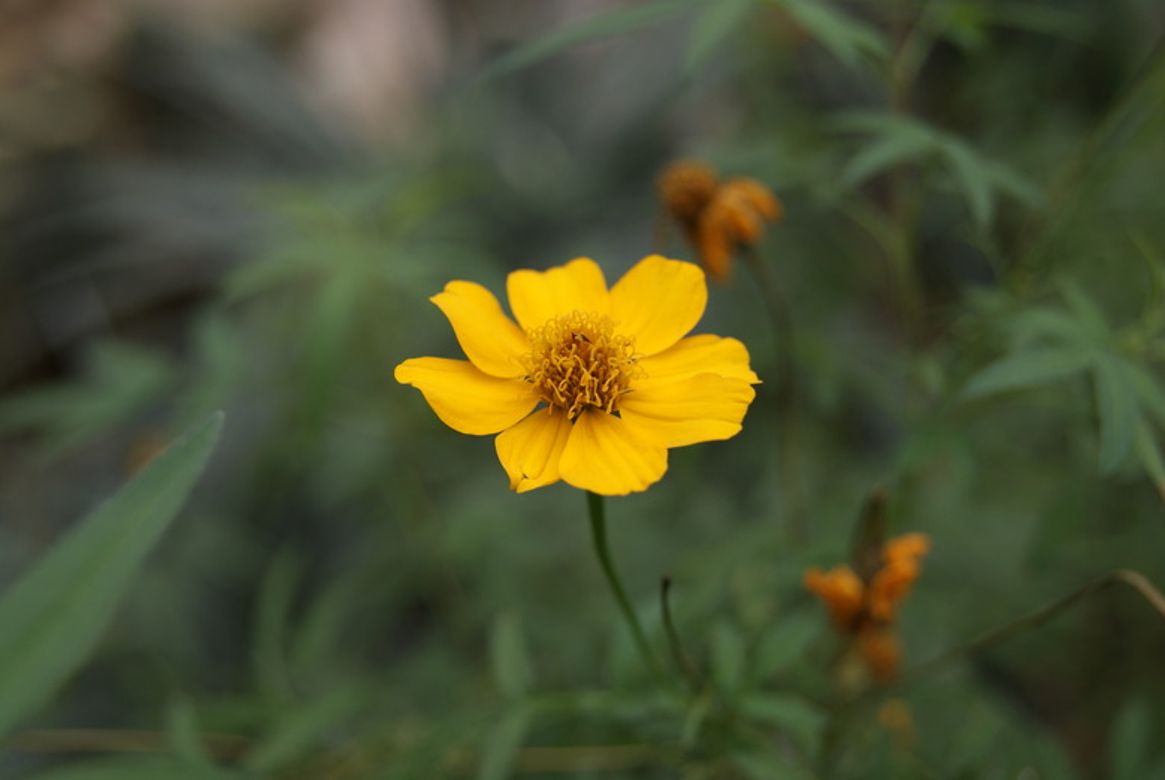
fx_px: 2187
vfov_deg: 20.2
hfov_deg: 29.8
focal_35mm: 68
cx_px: 582
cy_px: 390
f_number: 5.6
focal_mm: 45
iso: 100
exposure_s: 1/80
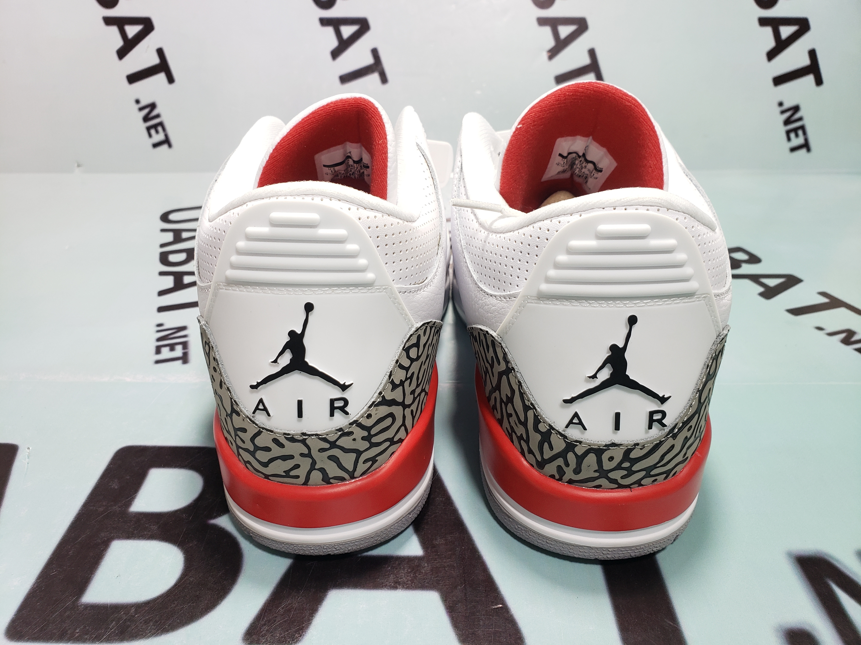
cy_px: 322
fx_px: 647
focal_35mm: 26
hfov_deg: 67.3
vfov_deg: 53.1
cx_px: 430
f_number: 2.4
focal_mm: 4.3
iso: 125
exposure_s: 1/50
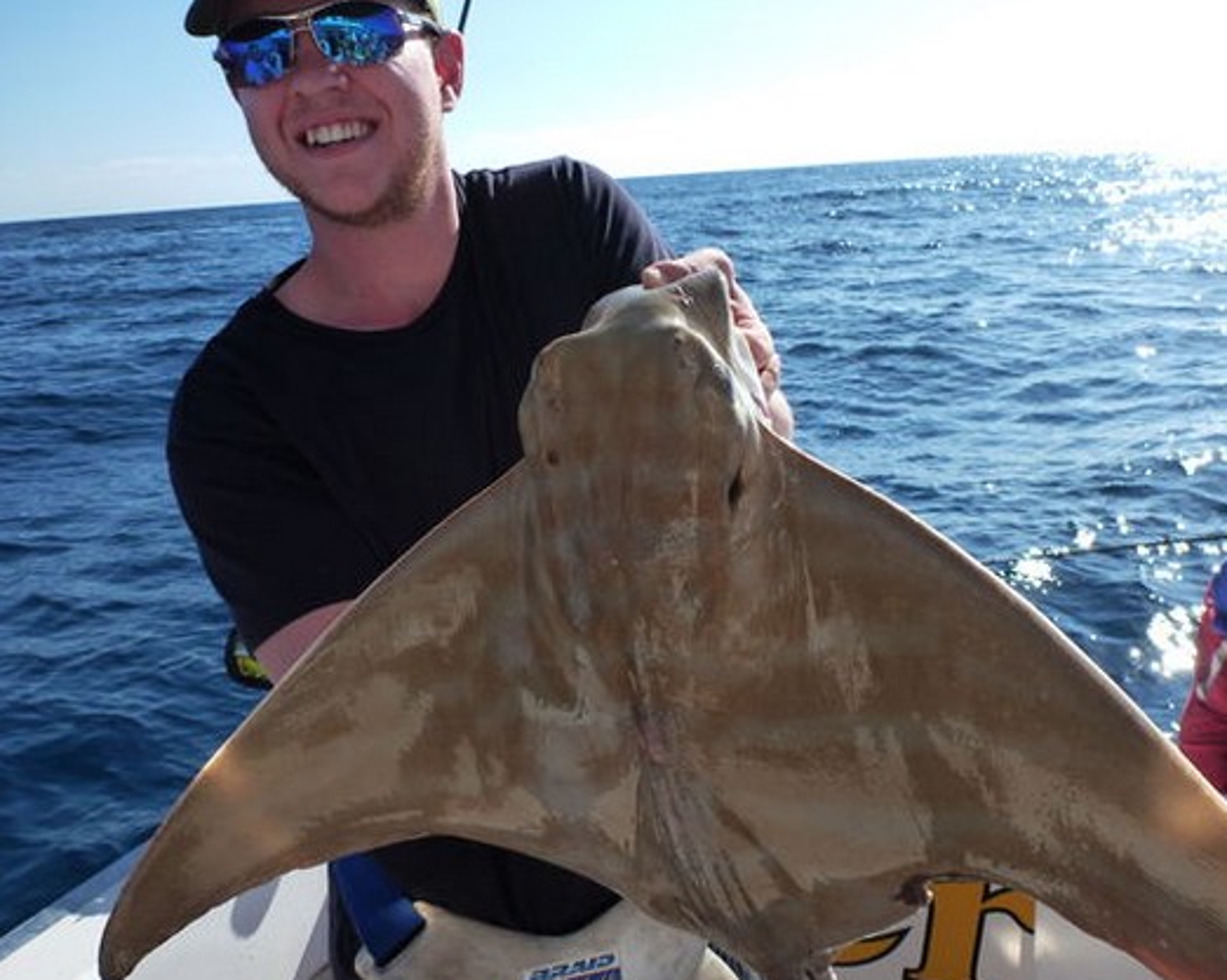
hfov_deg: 54.1
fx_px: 1198
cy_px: 477
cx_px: 700
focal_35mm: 33
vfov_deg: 44.5
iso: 160
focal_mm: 4.9
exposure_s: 1/800
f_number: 3.3
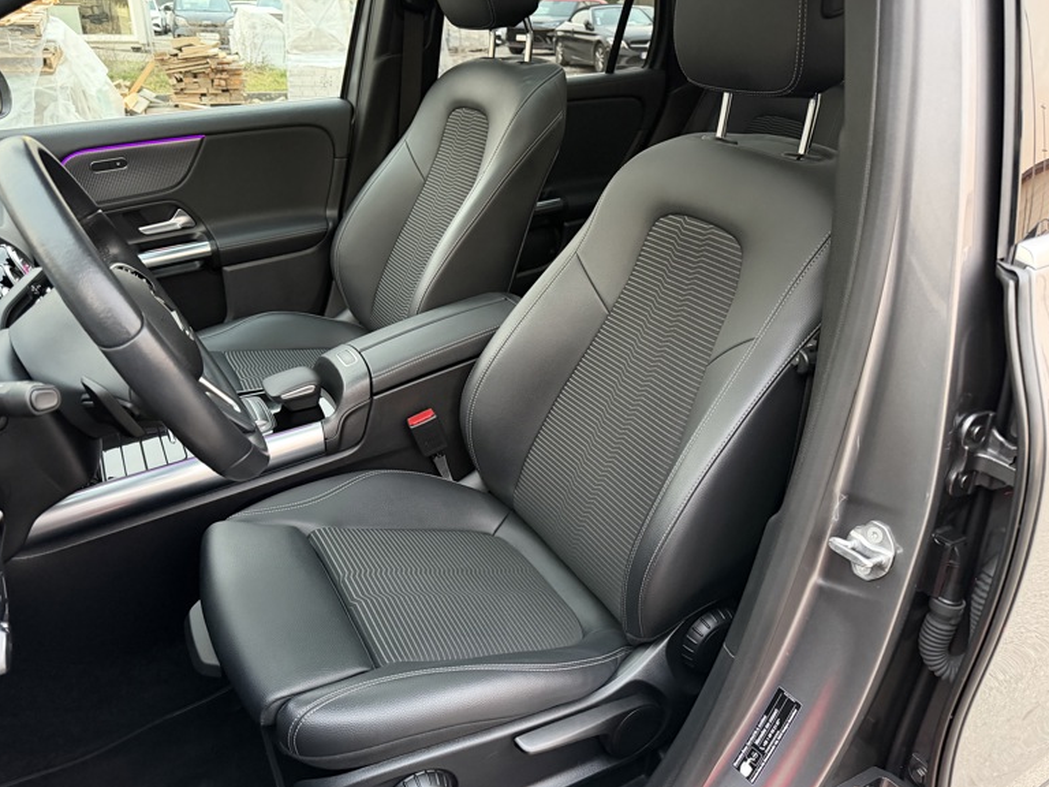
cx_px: 512
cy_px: 387
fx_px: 758
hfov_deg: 69.4
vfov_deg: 54.9
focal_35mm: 25
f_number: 1.78
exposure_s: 1/40
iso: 1000
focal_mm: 6.76
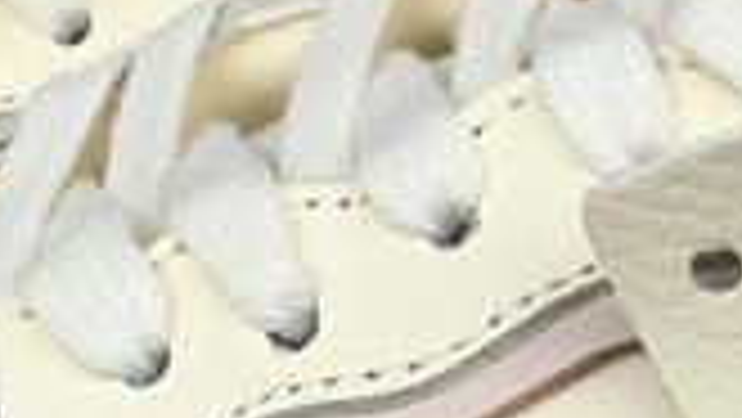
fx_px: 3622
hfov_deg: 11.7
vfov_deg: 6.6
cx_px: 490
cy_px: 519
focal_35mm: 184
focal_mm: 3.3
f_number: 2.4
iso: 25
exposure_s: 1/309
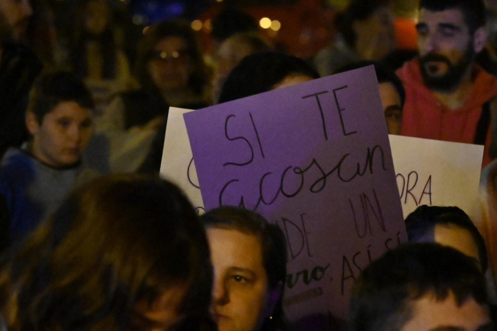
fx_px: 4427
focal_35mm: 321
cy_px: 140
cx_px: 332
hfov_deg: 6.4
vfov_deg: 4.3
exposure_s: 1/160
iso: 20000
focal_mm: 145
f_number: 6.3
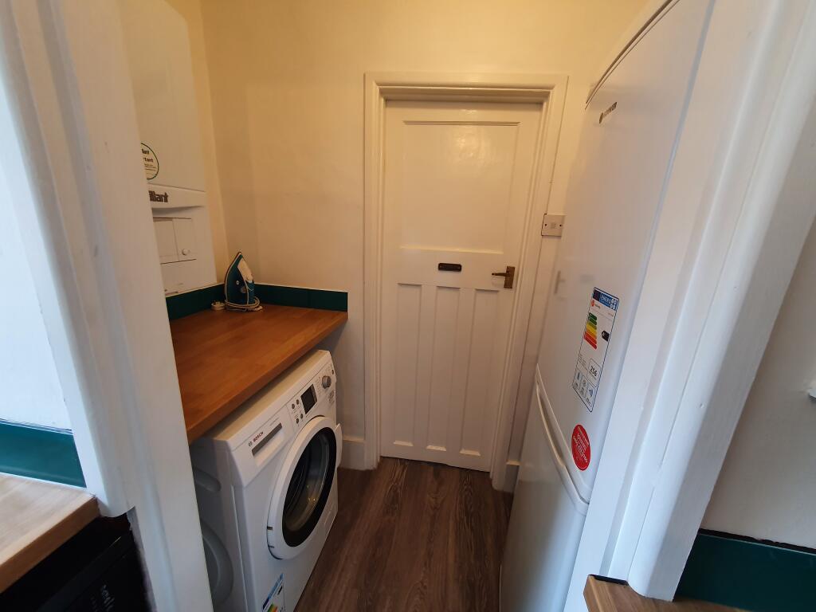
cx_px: 408
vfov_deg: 89.9
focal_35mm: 13
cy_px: 306
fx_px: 306
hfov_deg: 106.2
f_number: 2.2
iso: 200
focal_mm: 1.8
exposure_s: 1/50
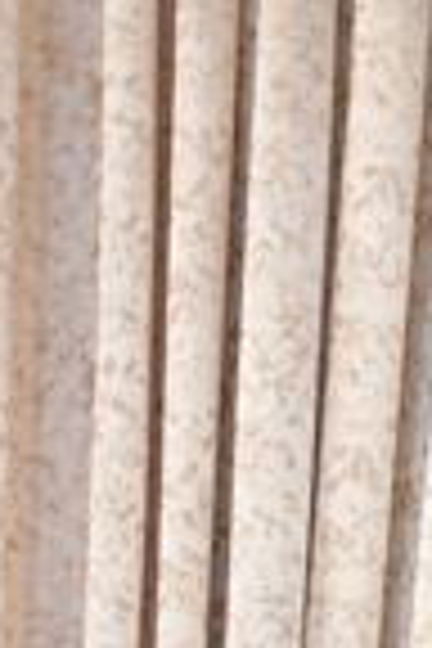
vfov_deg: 9.4
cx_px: 1674
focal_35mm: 208
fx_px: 3740
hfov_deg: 5.7
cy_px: 1159
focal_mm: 25
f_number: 4
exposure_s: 1/60
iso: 1250
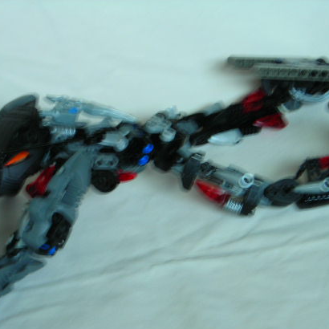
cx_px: 81
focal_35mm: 142
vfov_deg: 12.3
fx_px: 1527
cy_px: 192
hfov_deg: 12.3
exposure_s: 1/5.7
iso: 50
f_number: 4.9
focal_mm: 17
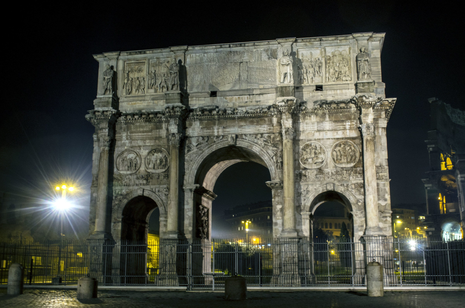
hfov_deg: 49.6
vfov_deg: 34.1
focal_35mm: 39
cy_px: 154
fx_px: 503
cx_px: 232
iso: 400
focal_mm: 26
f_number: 11
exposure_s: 1.2
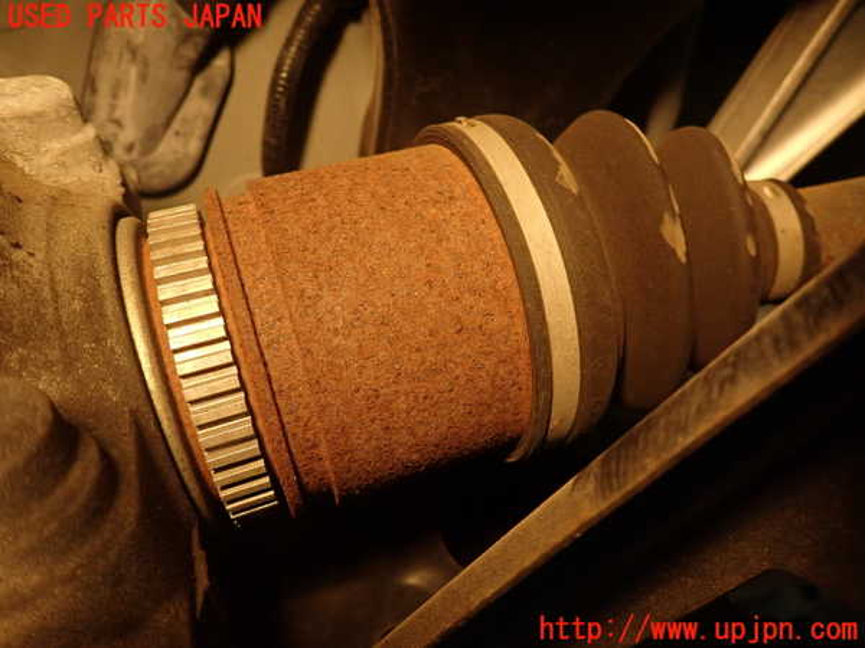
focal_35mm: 25
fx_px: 625
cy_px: 324
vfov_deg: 54.9
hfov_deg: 69.4
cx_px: 432
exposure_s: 1/30
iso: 320
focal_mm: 4.5
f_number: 2
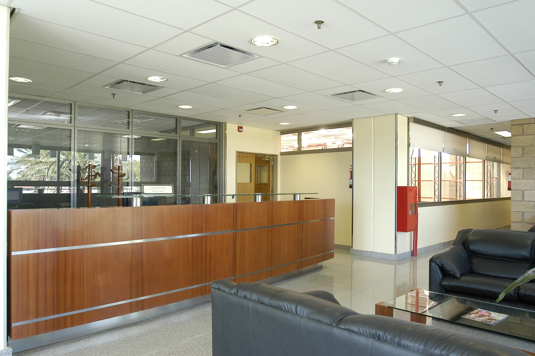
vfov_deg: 50.3
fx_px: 379
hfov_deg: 70.5
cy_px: 178
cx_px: 268
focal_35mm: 26
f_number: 4
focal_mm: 17
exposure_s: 1/50
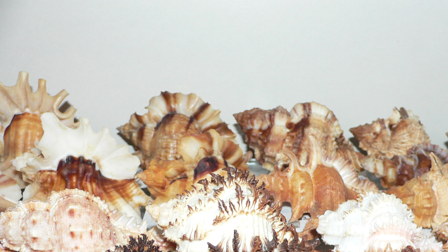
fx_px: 546
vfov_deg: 25.8
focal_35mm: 46
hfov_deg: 44.4
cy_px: 178
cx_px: 265
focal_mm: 4.6
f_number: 2.8
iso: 100
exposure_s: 1/60
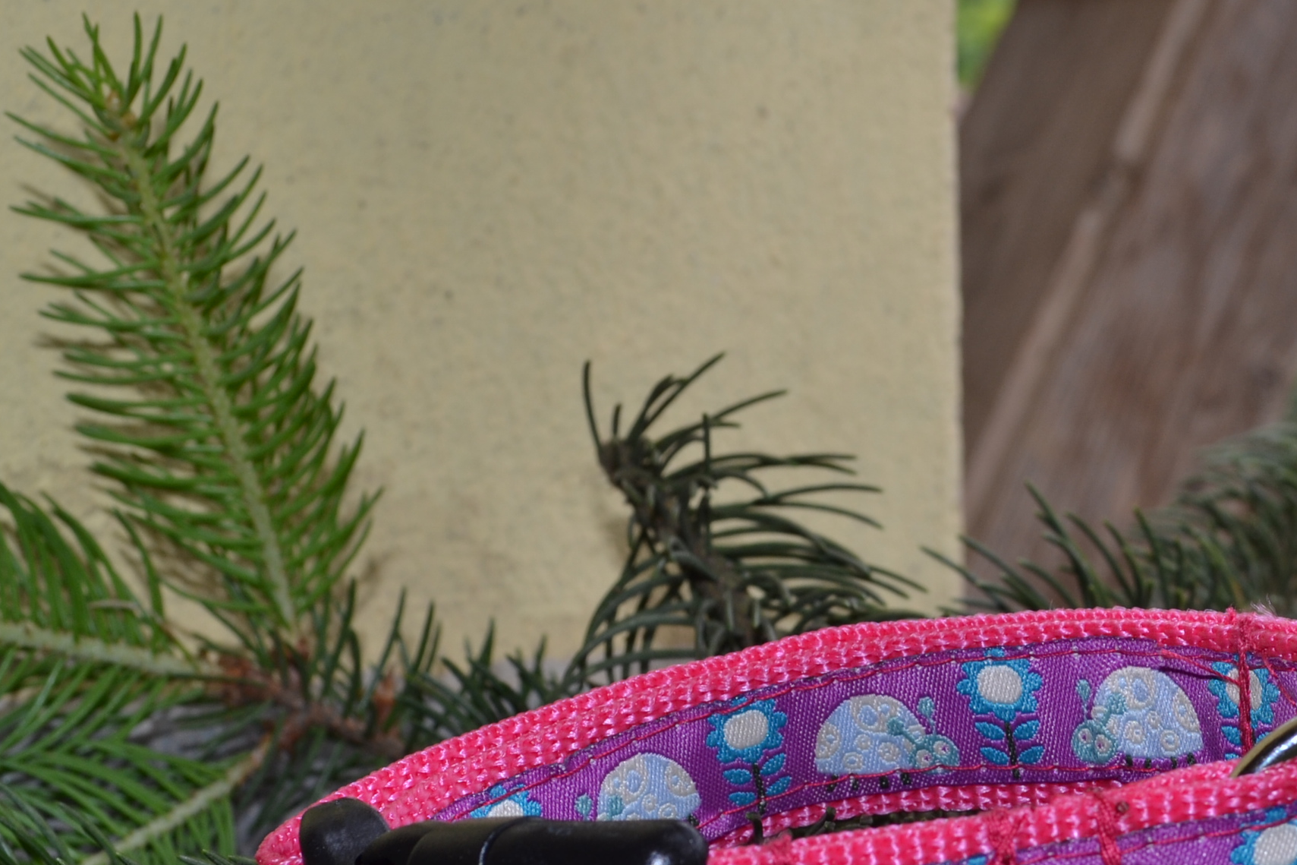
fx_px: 3278
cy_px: 632
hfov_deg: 22.3
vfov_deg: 15.0
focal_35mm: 91
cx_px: 869
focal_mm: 30
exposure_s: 1/60
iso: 100
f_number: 8
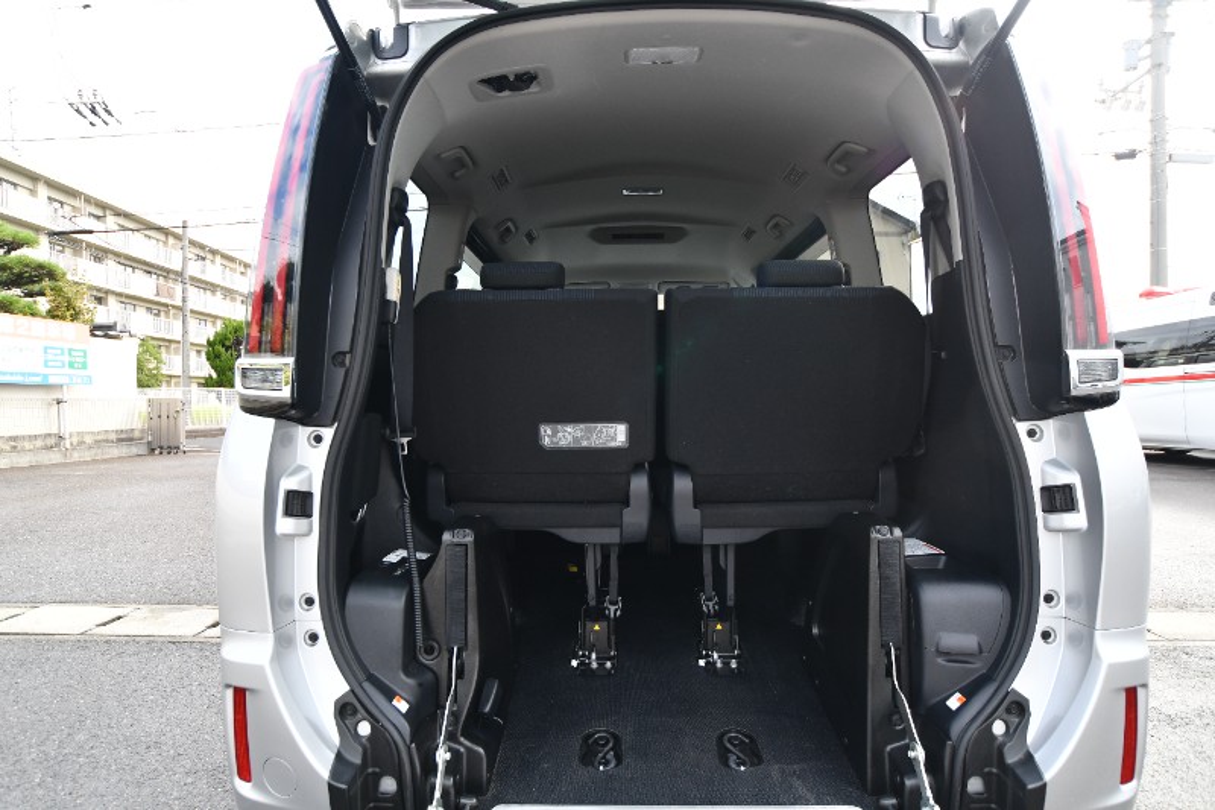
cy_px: 405
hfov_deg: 90.0
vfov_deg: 67.4
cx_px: 608
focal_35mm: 18
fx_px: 607
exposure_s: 1/250
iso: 320
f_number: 5.6
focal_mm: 12
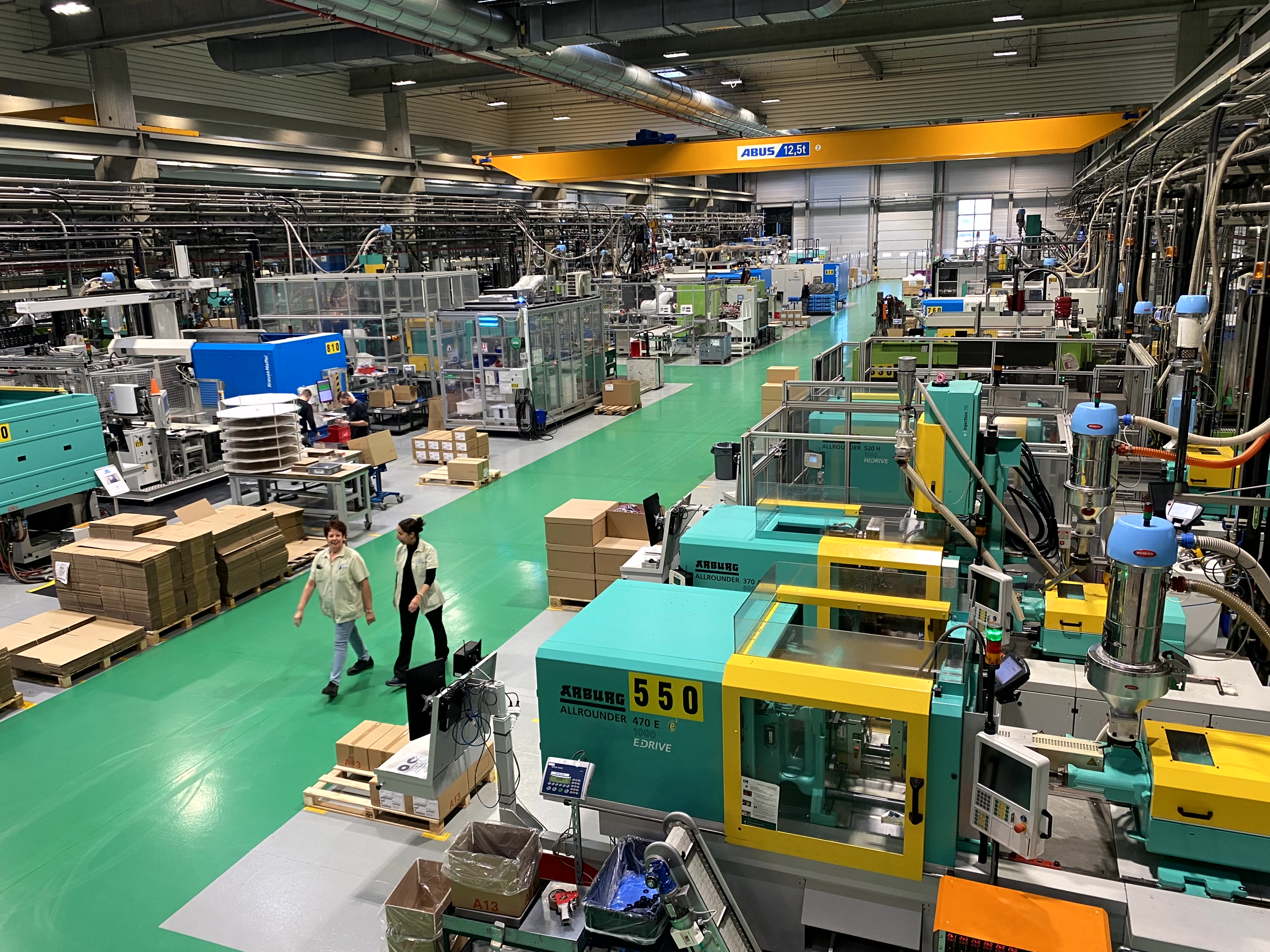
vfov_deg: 53.1
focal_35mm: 26
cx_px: 635
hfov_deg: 67.3
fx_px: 954
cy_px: 476
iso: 125
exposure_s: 1/50
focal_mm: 4.25
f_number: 1.8
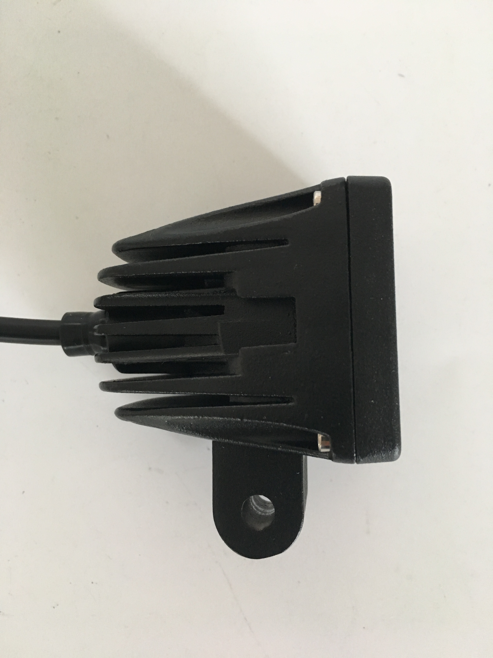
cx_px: 246
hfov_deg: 48.2
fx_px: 551
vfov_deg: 61.7
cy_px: 329
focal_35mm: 29
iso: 200
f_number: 2.2
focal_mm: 4.15
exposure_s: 1/33
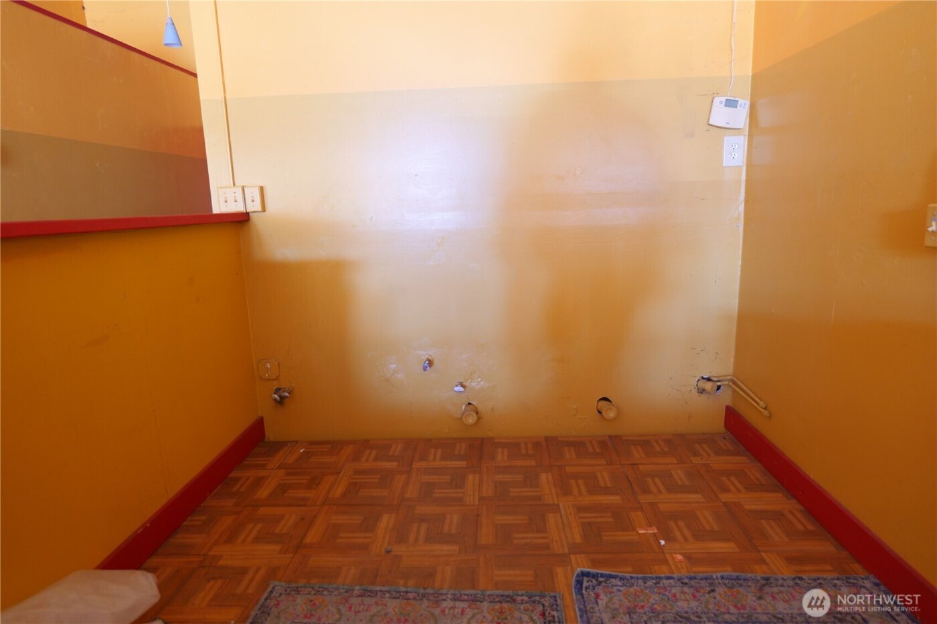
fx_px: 520
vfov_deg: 61.9
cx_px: 468
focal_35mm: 20
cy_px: 312
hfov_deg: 84.0
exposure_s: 1/5
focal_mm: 20
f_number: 3.6
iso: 1000
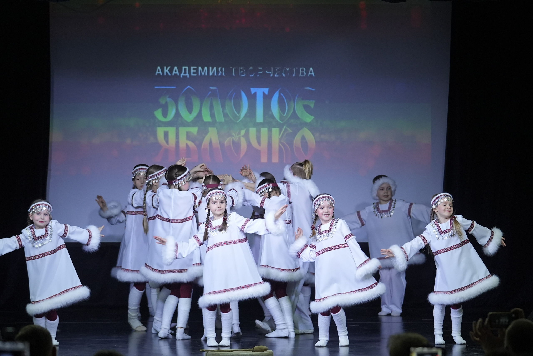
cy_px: 178
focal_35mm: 154
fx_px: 2280
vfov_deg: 8.9
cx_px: 266
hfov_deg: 13.3
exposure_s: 1/400
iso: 1600
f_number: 2.8
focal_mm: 103
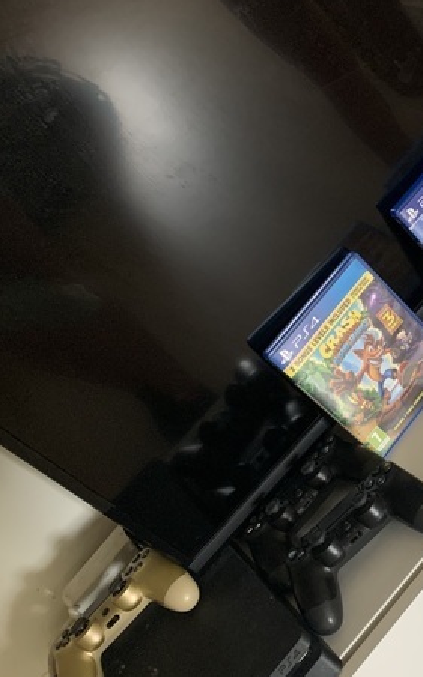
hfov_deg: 26.0
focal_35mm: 47
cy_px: 357
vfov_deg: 42.6
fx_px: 867
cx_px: 421
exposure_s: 1/60
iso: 320
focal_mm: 4.25
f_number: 1.8
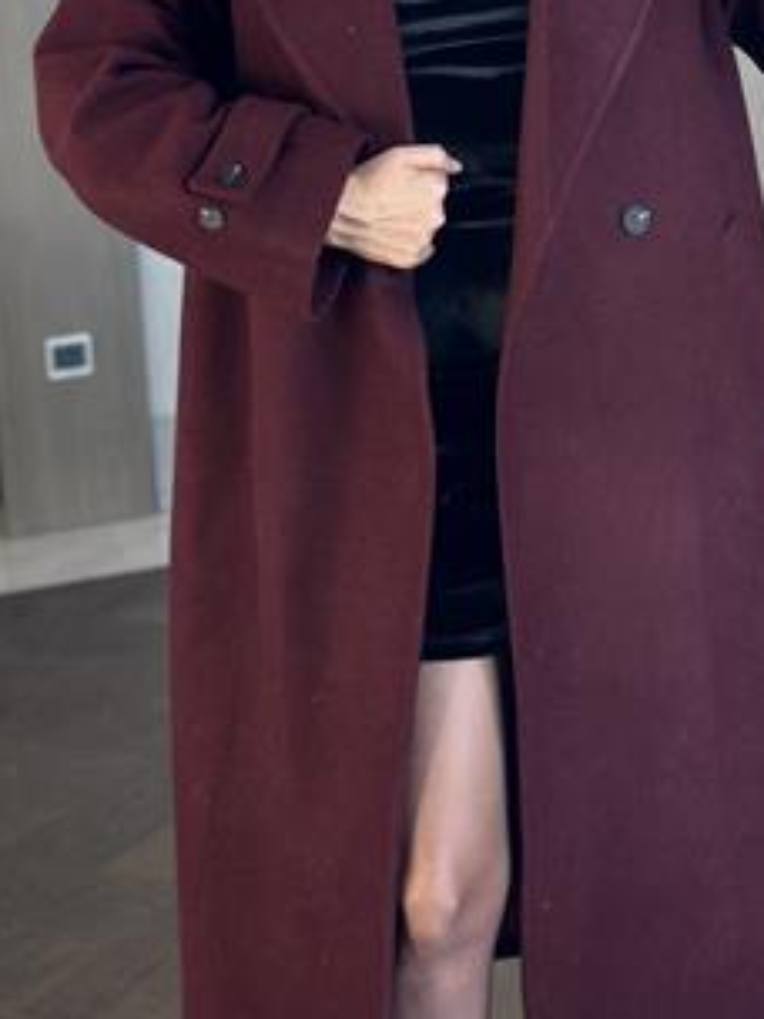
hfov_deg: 18.4
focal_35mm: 80
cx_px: 519
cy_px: 178
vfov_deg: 24.0
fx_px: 2354
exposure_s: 1/97
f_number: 1.78
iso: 125
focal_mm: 6.86
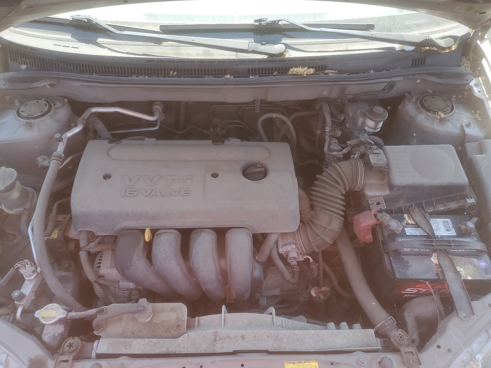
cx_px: 246
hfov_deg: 67.3
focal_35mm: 26
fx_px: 369
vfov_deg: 53.1
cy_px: 184
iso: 50
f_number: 1.5
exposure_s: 1/333
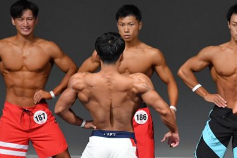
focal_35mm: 673
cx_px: 225
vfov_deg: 2.0
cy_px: 147
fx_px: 4432
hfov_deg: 3.1
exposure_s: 1/400
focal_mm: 230
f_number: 5.6
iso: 4000
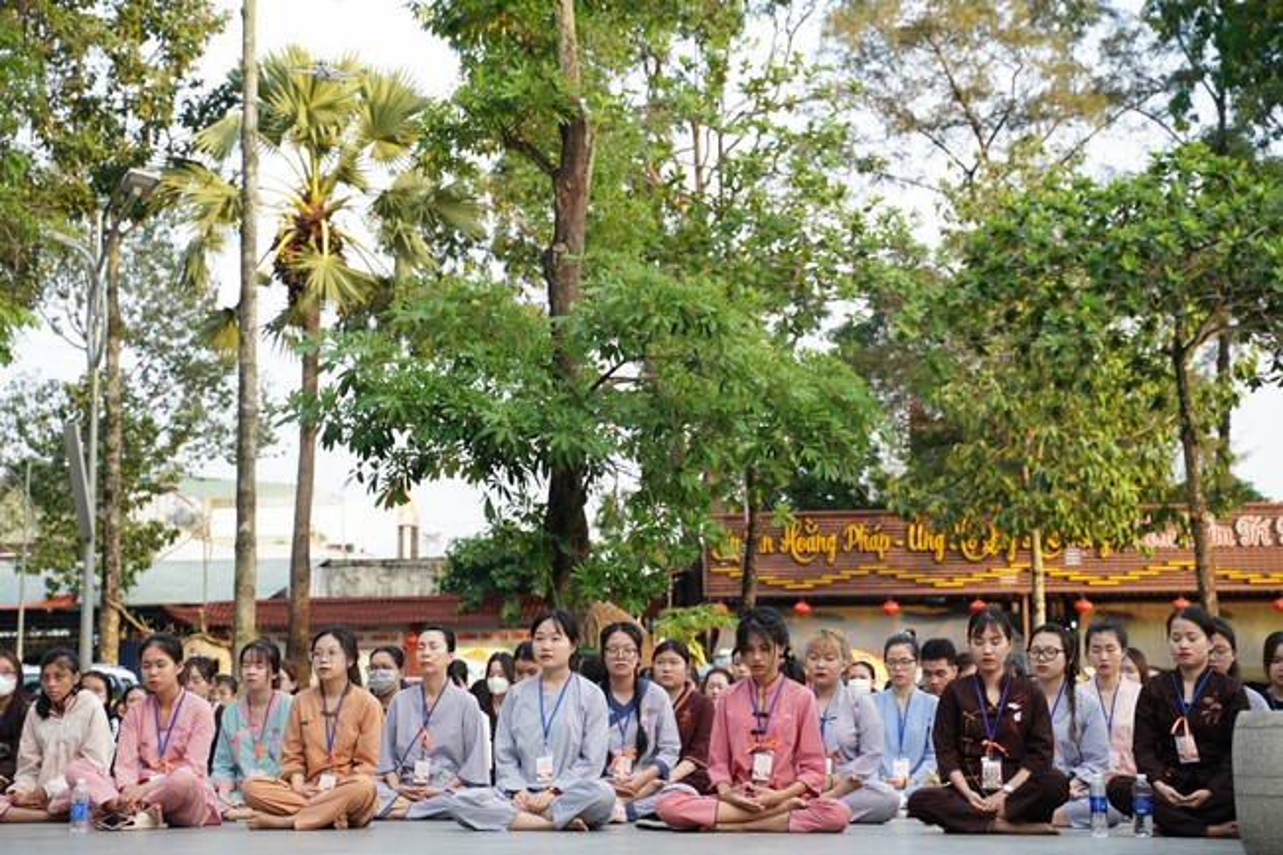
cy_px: 428
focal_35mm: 75
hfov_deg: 27.0
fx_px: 2672
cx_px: 642
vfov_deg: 18.2
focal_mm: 75
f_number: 5
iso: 1600
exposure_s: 1/320
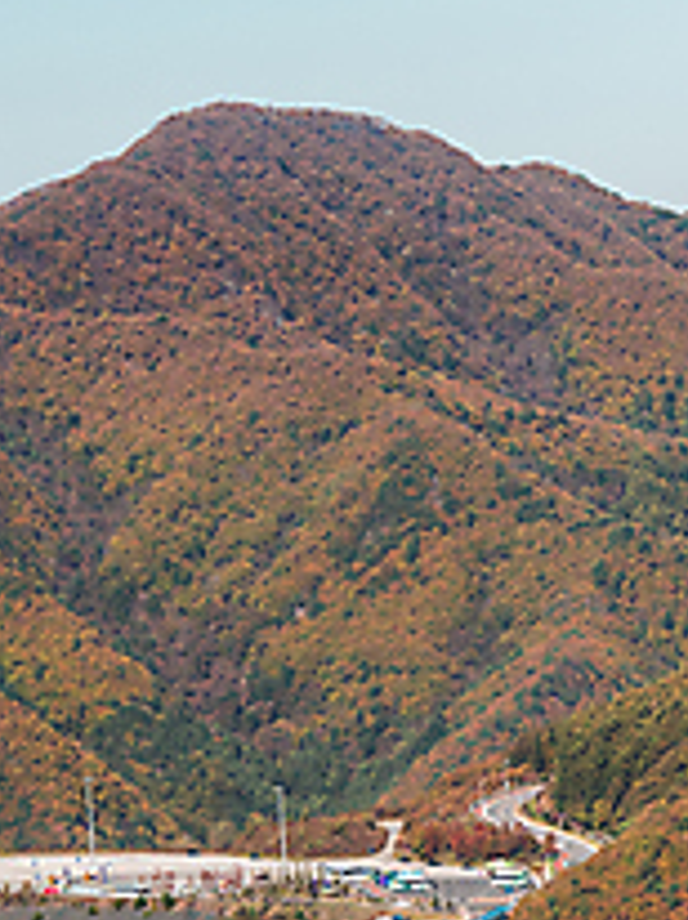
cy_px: 581
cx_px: 297
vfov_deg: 6.2
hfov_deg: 4.7
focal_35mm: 318
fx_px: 8445
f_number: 10
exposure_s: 1/640
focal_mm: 170
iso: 320
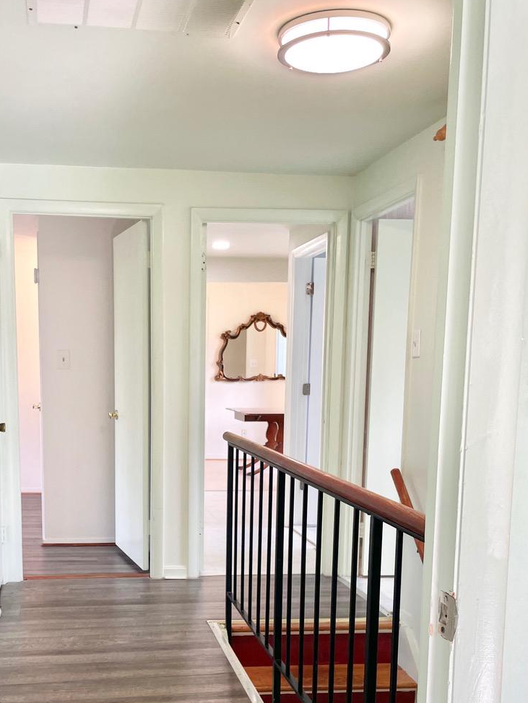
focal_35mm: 41
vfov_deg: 44.7
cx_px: 166
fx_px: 833
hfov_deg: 34.7
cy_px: 499
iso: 50
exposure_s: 1/120
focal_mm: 4.2
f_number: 1.6
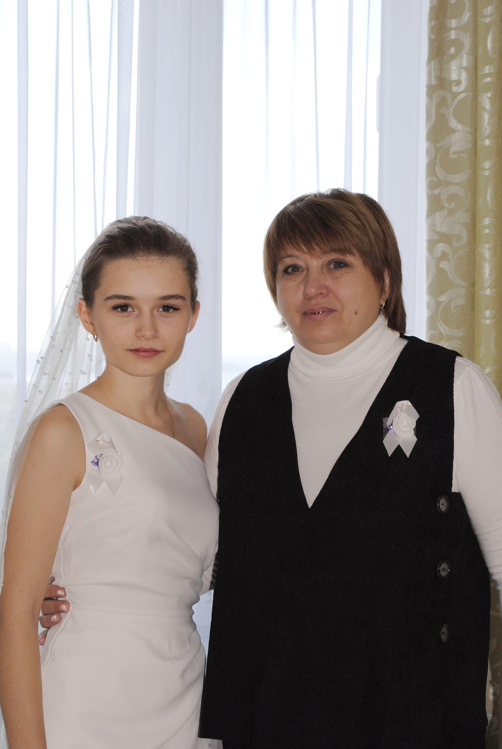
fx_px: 1408
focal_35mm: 68
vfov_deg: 29.8
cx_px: 251
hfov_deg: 20.2
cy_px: 374
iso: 400
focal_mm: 45
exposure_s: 1/160
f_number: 9
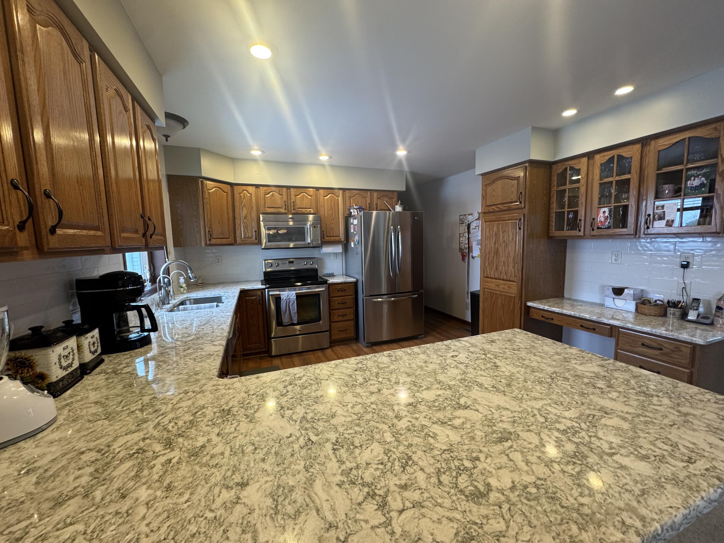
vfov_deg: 85.7
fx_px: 293
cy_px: 272
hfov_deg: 102.1
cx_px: 362
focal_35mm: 14
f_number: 2.2
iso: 200
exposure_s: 1/60
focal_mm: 2.22
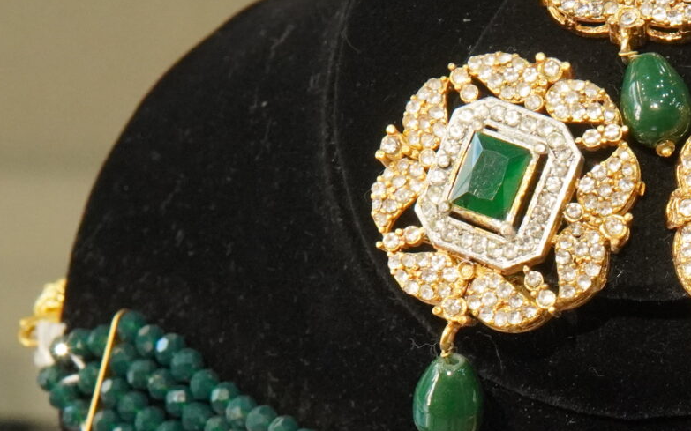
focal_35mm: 150
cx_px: 685
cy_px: 494
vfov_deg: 8.7
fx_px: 2824
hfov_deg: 13.8
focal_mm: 30
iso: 2000
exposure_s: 1/80
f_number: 8
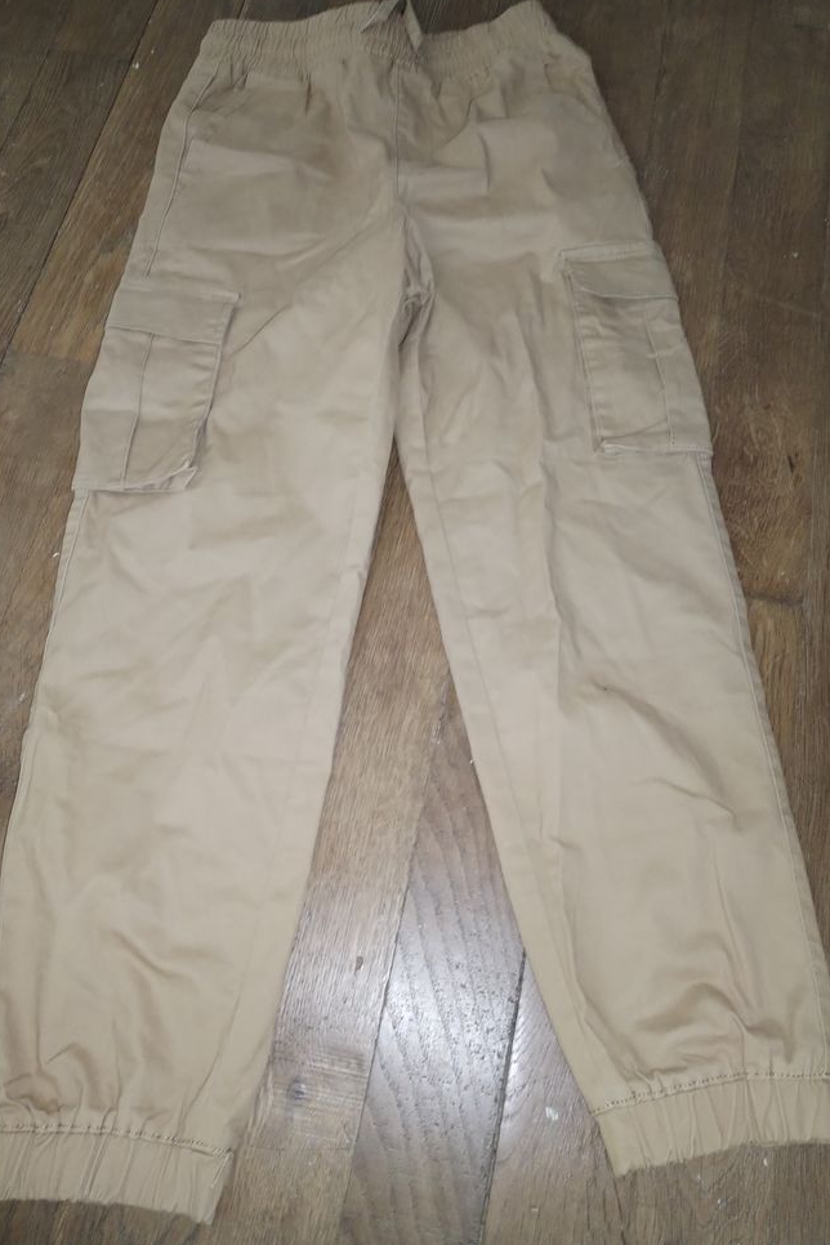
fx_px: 968
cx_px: 428
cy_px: 606
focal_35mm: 28
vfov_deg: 65.5
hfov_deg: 46.4
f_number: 1.8
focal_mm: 4.75
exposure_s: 1/20
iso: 1600
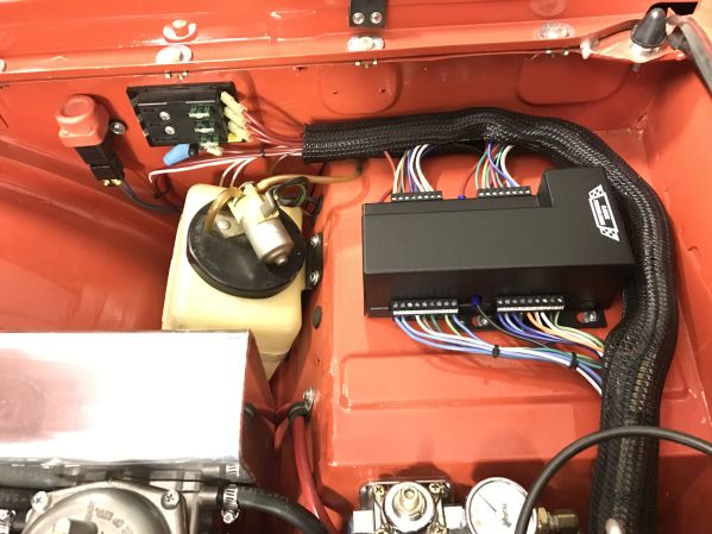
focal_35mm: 28
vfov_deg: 49.7
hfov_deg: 63.5
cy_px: 267
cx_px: 356
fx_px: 576
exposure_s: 1/4
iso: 125
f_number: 1.8
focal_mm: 3.99
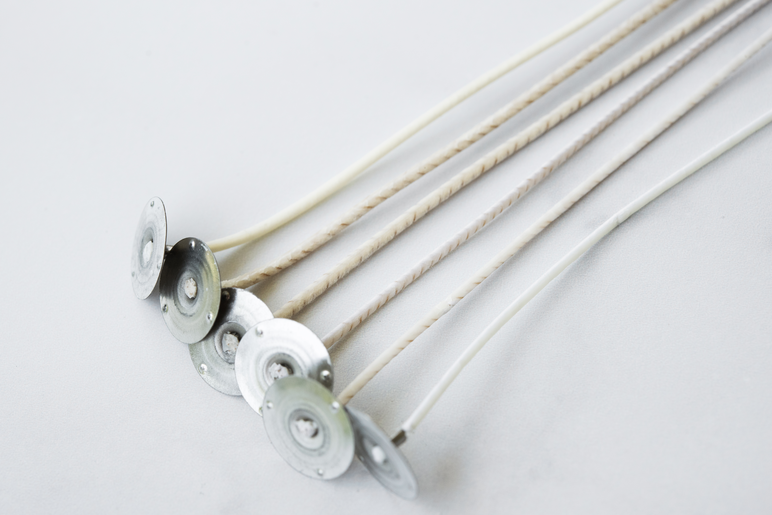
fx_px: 1287
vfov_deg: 22.6
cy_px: 258
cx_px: 386
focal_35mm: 60
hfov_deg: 33.4
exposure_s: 1/500
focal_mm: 60
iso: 800
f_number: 6.3
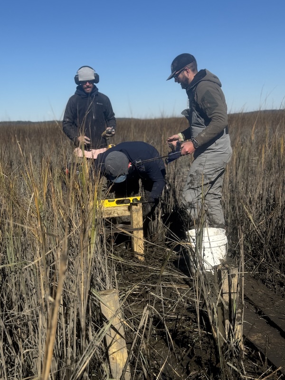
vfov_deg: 39.7
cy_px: 190
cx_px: 142
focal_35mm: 48
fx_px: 527
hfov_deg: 30.3
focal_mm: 6.76
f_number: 1.78
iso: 64
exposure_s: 1/5848
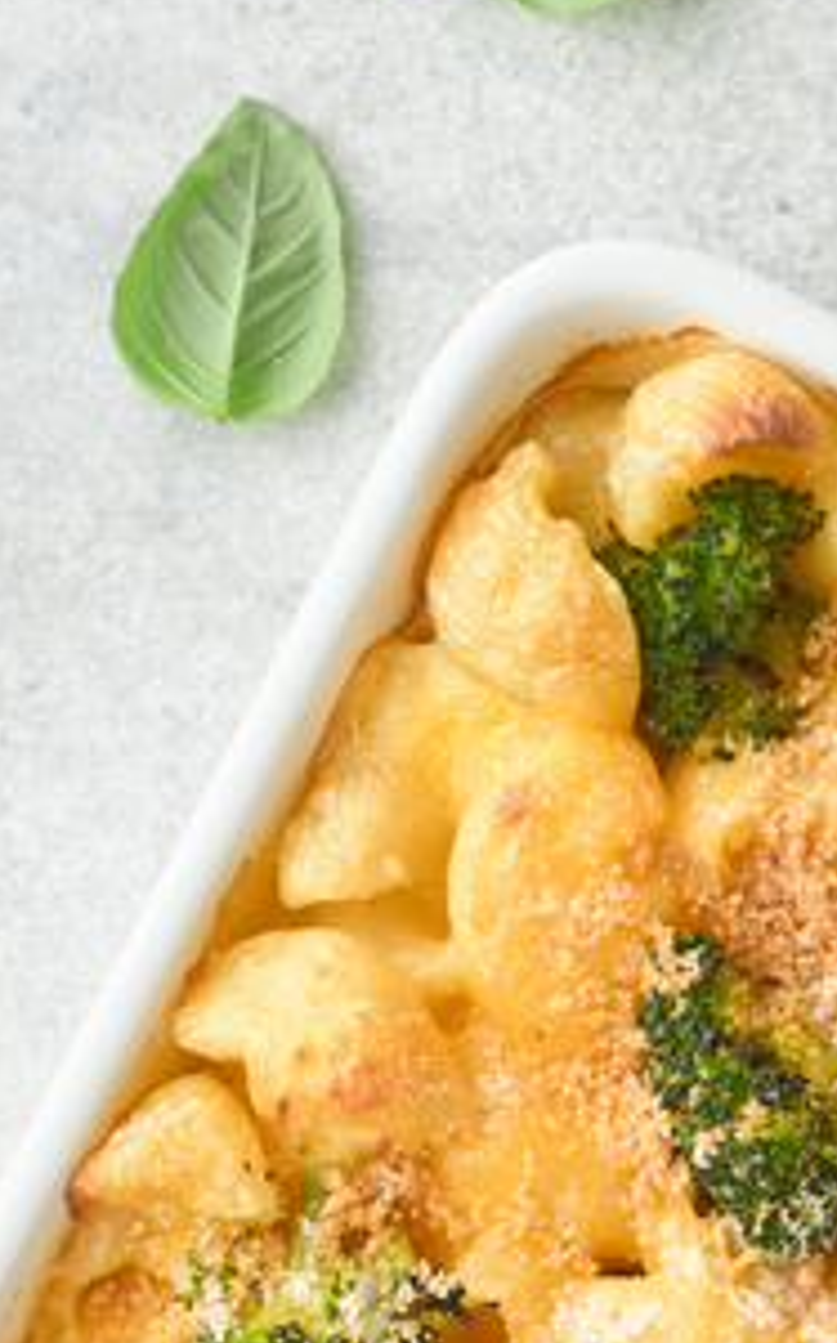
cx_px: 765
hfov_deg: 4.8
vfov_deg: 7.7
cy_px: 1484
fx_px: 9910
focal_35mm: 271
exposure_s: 1/160
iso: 160
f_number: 9
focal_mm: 60
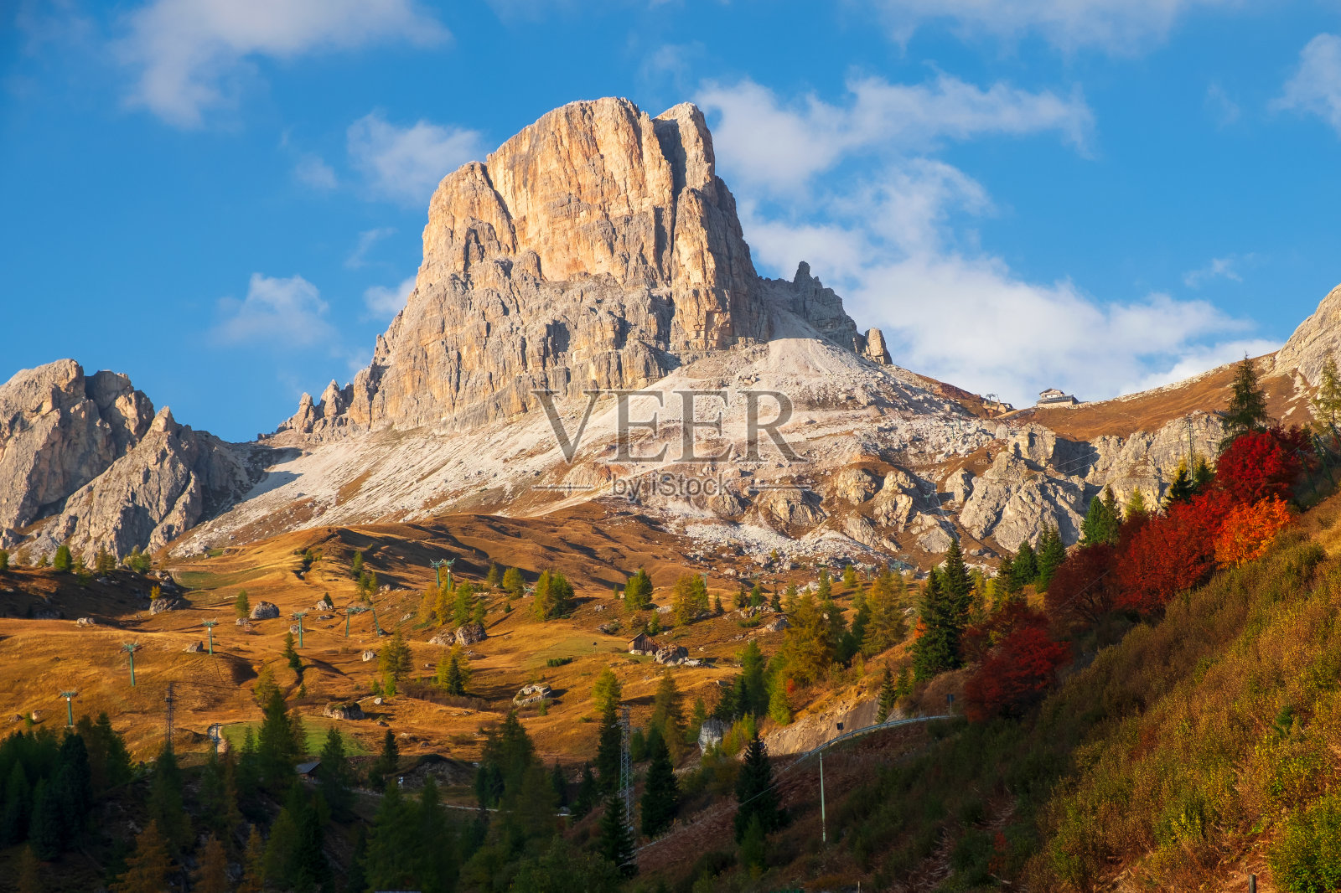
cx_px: 670
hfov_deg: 24.5
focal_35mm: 83
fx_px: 3091
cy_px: 446
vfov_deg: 16.4
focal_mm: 55
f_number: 7.1
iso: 200
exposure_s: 1/320
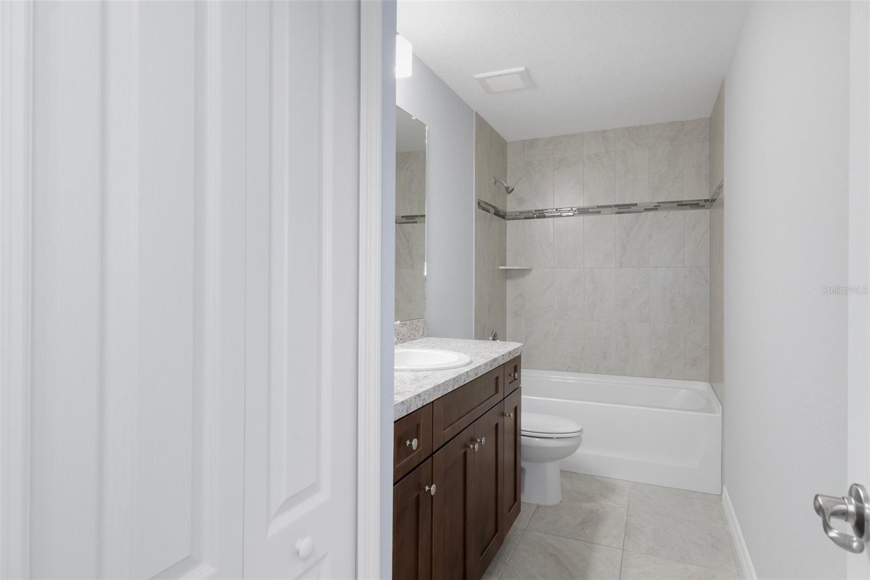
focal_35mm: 20
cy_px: 290
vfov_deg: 63.2
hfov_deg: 85.4
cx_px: 435
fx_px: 471
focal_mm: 13
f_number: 8
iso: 320
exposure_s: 2
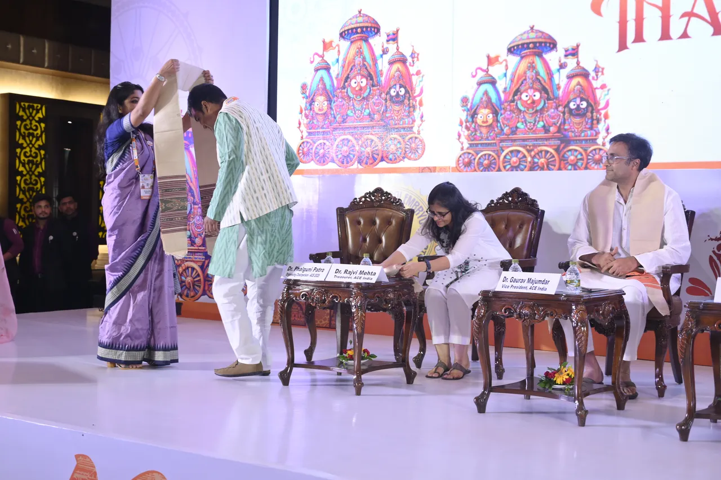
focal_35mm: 47
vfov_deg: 28.6
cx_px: 360
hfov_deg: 41.9
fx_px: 941
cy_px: 240
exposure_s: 1/125
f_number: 4
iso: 640
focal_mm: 47
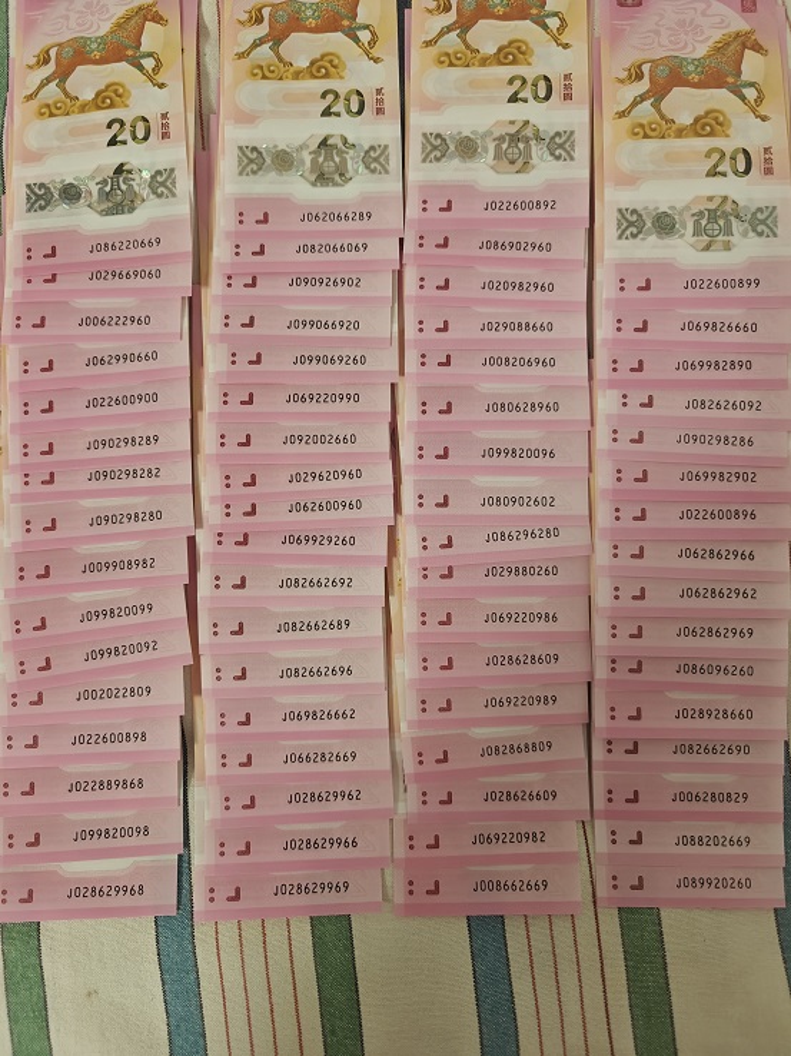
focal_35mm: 23
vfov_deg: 73.9
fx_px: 701
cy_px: 528
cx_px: 396
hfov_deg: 58.9
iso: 1600
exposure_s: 1/33
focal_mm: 6.06
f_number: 1.6
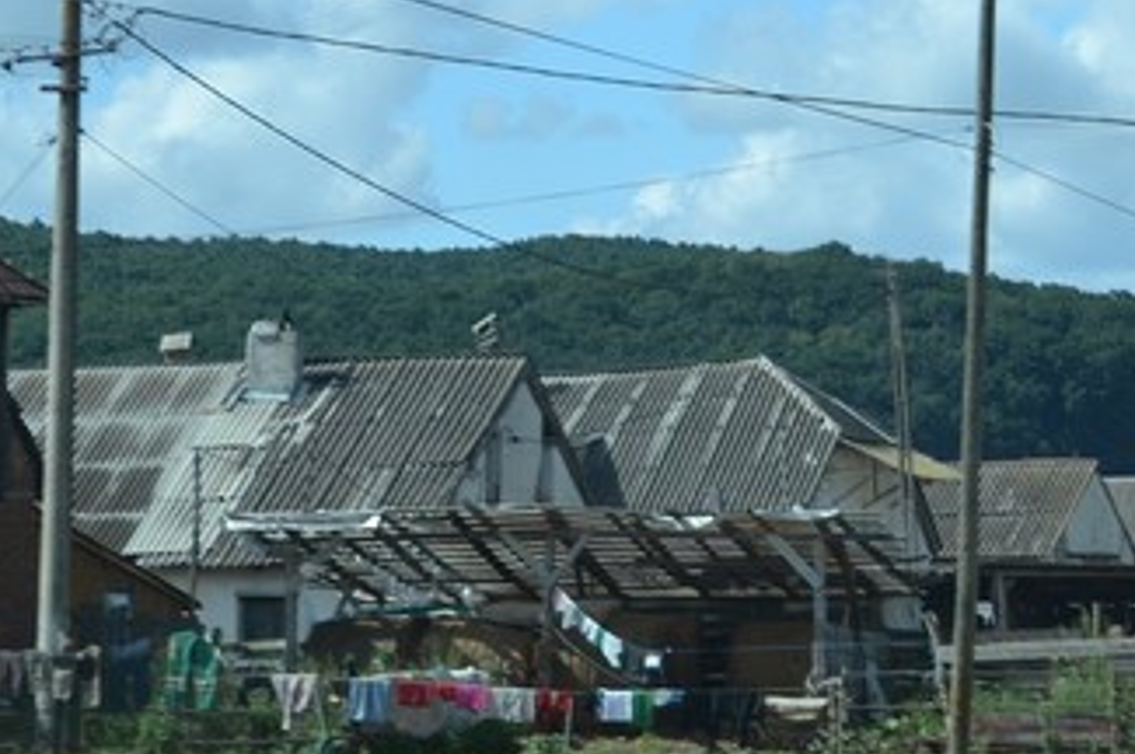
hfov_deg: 12.3
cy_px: 19
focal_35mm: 166
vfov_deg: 8.2
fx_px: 5236
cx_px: 807
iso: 100
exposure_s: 1/160
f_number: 6.3
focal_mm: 45
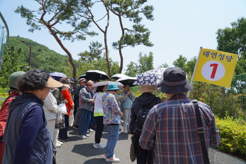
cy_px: 82
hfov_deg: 67.4
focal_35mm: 27
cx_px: 123
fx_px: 184
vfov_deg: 47.9
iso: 100
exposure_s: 1/800
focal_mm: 18
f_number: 4.5
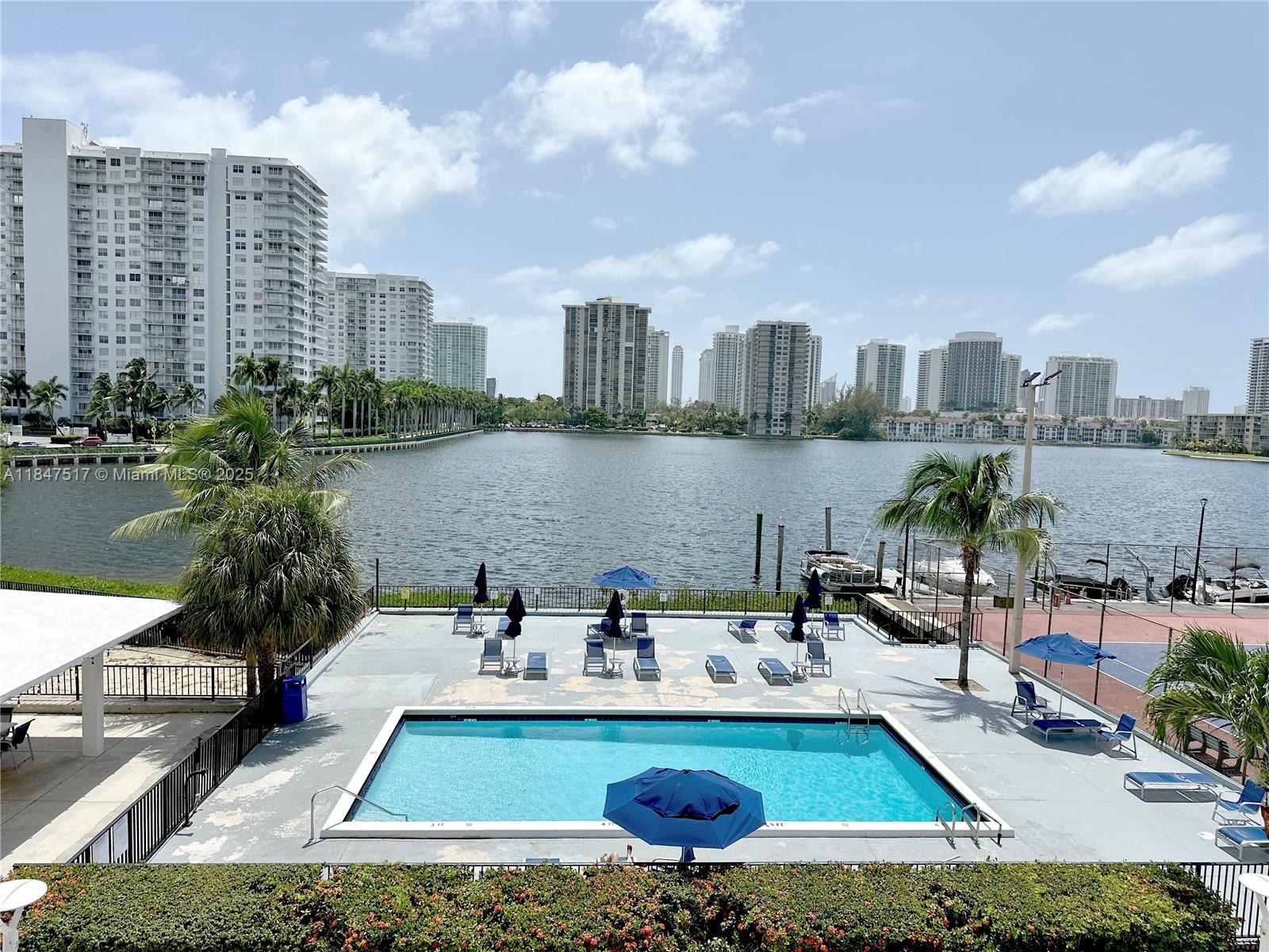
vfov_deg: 56.8
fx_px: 880
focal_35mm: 24
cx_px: 634
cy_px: 476
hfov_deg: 71.6
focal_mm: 6.86
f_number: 1.78
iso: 80
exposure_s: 1/8929
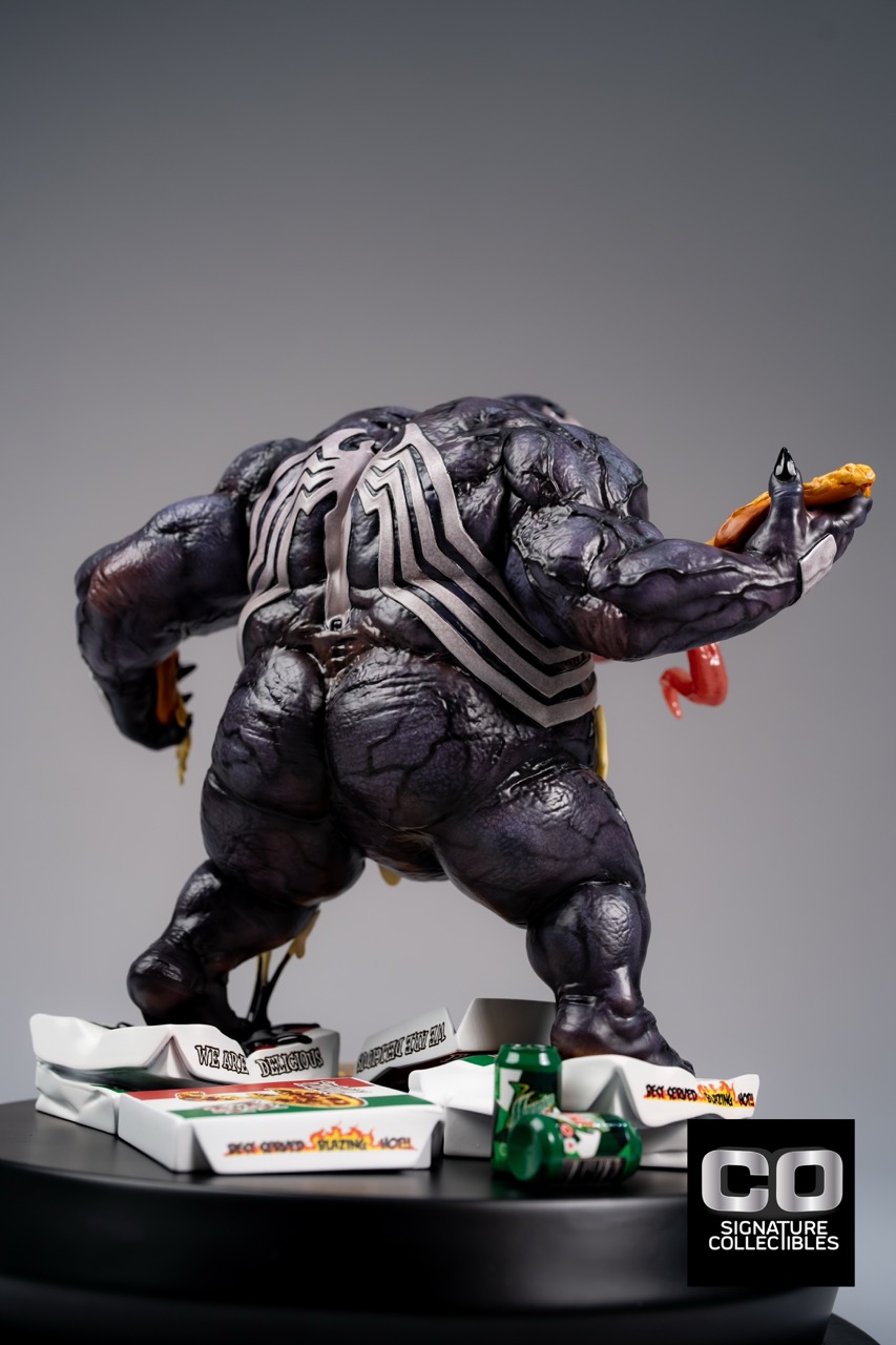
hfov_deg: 27.0
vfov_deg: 39.6
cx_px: 448
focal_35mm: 50
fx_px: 1867
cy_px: 672
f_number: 5
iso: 125
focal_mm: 50
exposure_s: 1/30
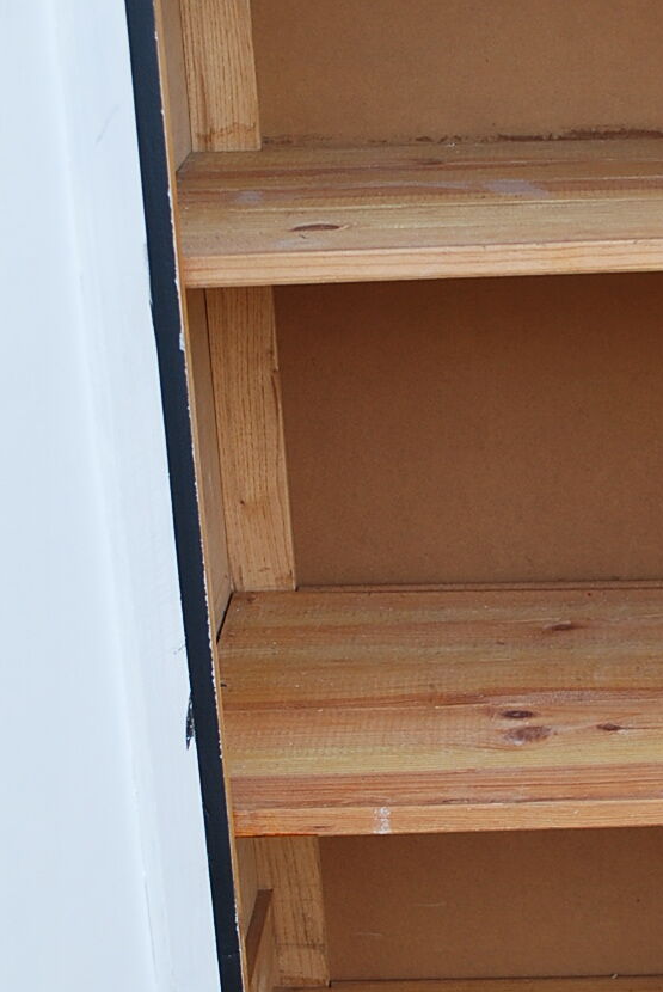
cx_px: 581
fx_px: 2508
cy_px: 687
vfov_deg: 22.2
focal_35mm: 91
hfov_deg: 14.9
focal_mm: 26
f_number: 4.2
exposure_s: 1/50
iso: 200
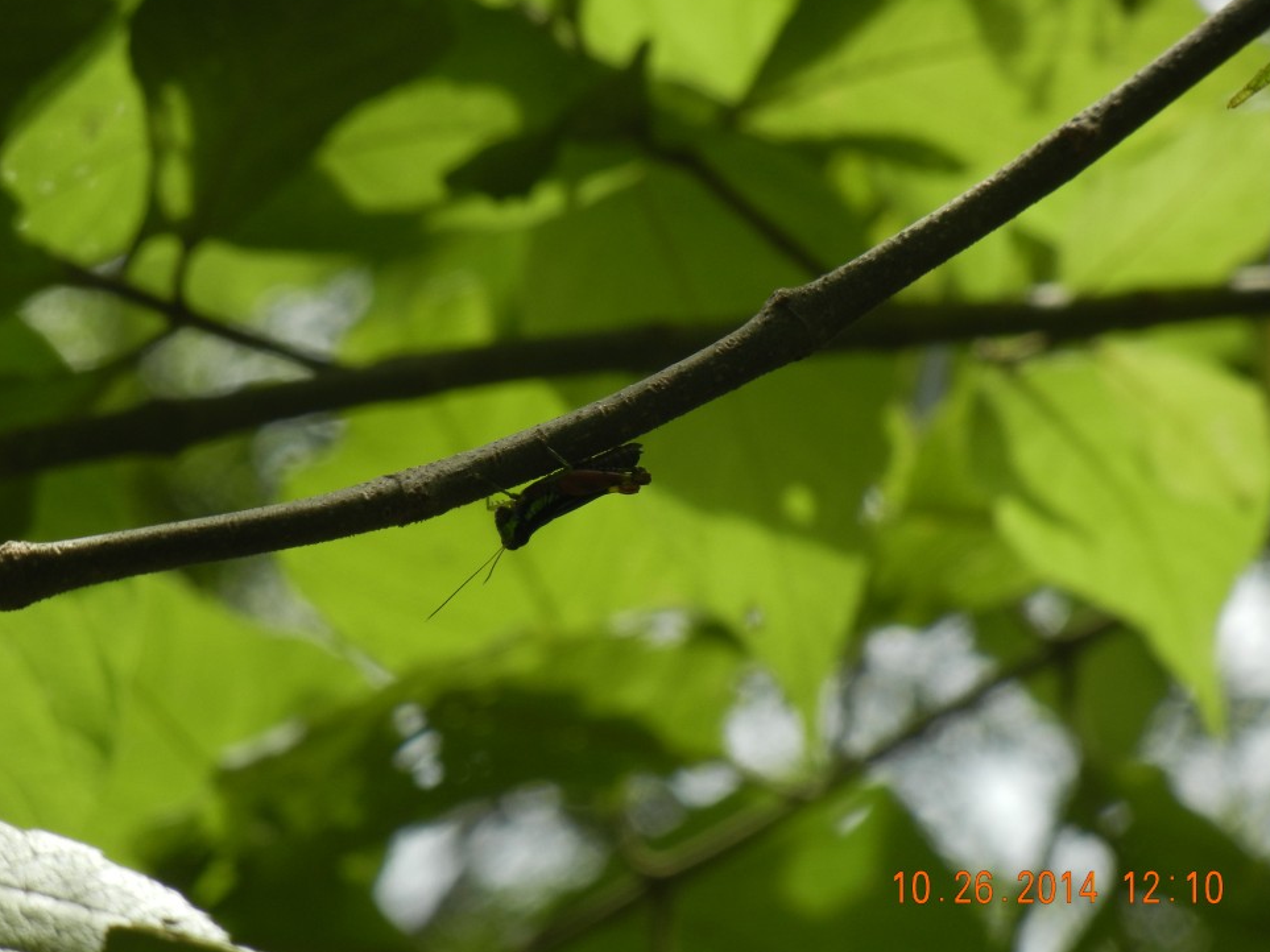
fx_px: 11702
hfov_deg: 6.2
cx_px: 630
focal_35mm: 319
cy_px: 487
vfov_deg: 4.7
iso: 160
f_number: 5.6
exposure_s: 1/614
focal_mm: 54
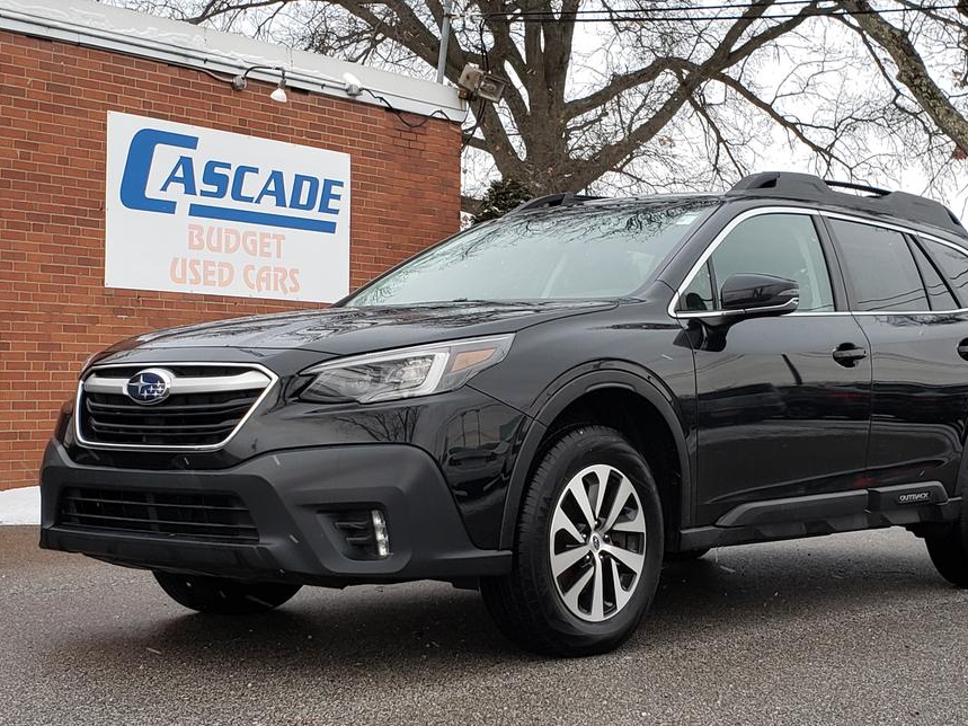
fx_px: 867
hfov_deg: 58.1
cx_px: 556
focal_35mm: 31
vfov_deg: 45.4
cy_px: 397
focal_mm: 4.3
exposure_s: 1/60
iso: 100
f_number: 2.4
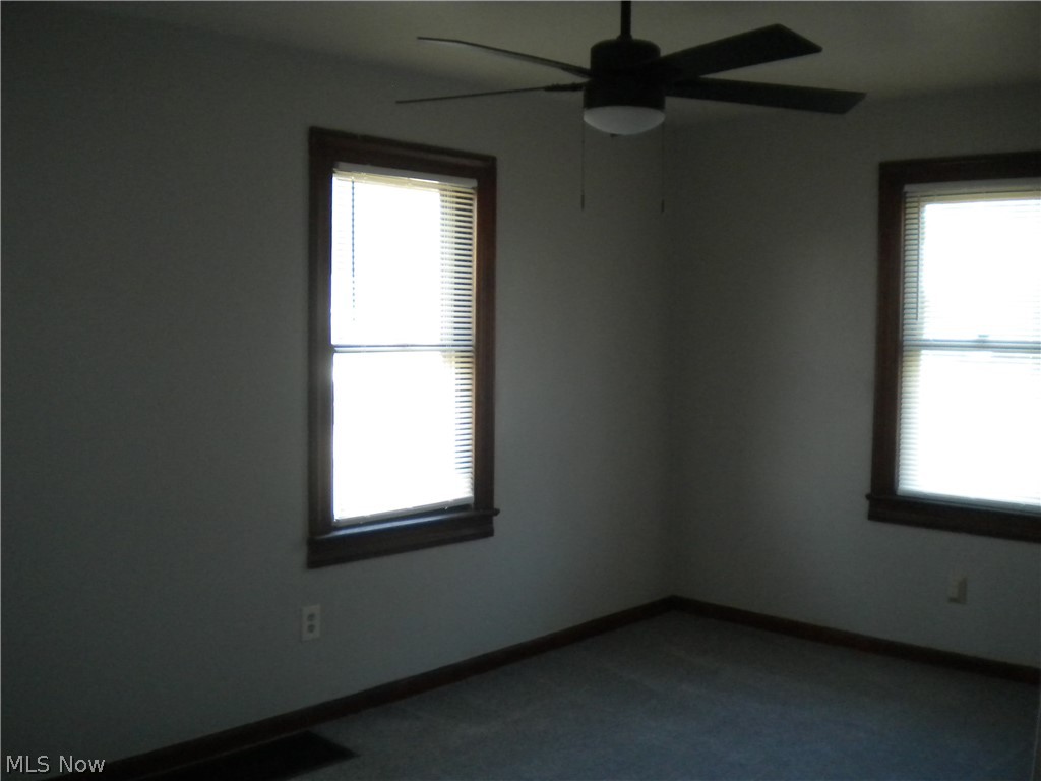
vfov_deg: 40.7
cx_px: 520
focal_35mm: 35
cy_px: 390
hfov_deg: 52.6
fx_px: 1053
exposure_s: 1/94.2
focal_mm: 6.3
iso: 400
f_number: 3.1
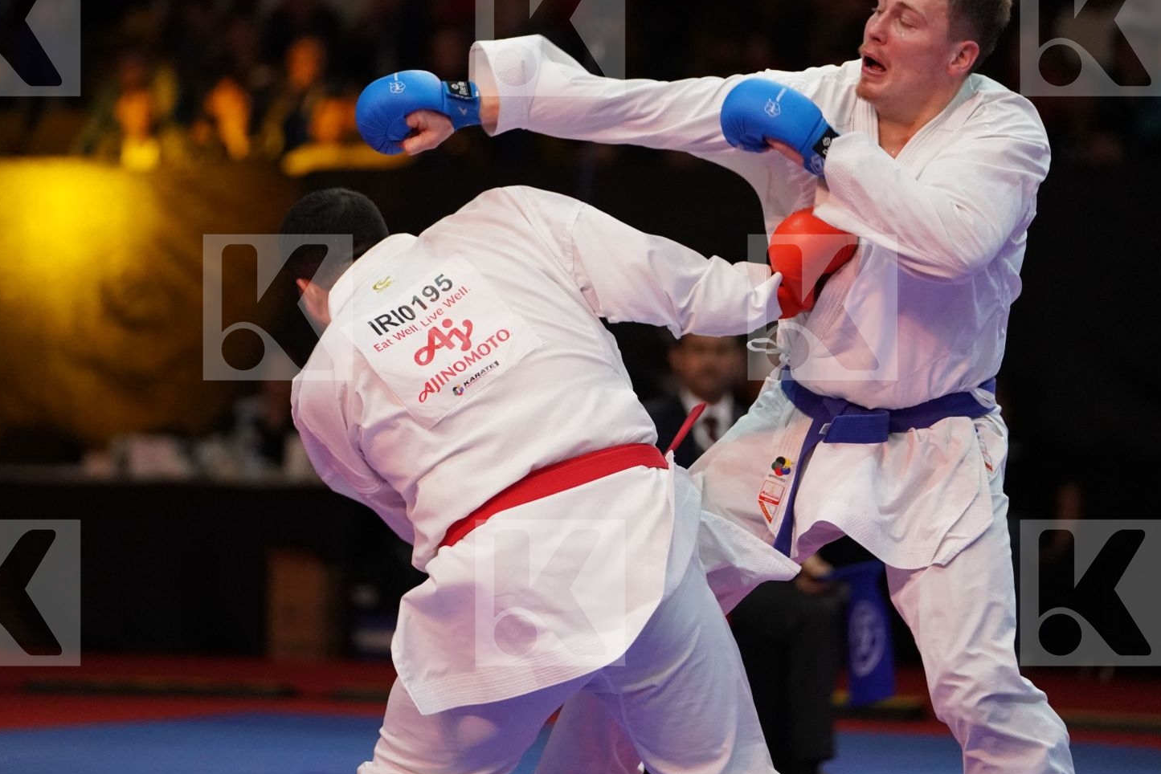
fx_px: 6386
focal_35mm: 198
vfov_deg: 6.9
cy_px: 308
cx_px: 550
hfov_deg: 10.4
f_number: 2.8
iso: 6400
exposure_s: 1/1000
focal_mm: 159
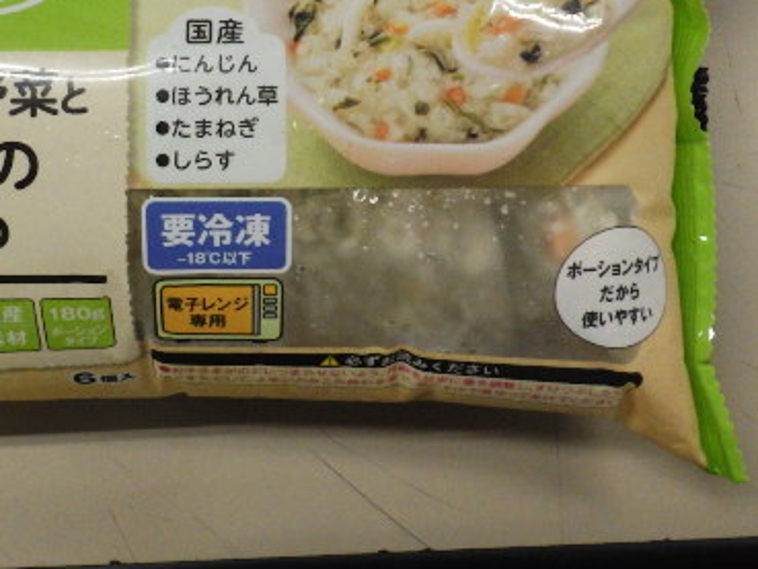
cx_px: 230
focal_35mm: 59
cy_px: 183
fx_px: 1292
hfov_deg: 32.3
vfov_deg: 24.7
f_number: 3.8
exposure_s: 1/50
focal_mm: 6.1
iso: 250
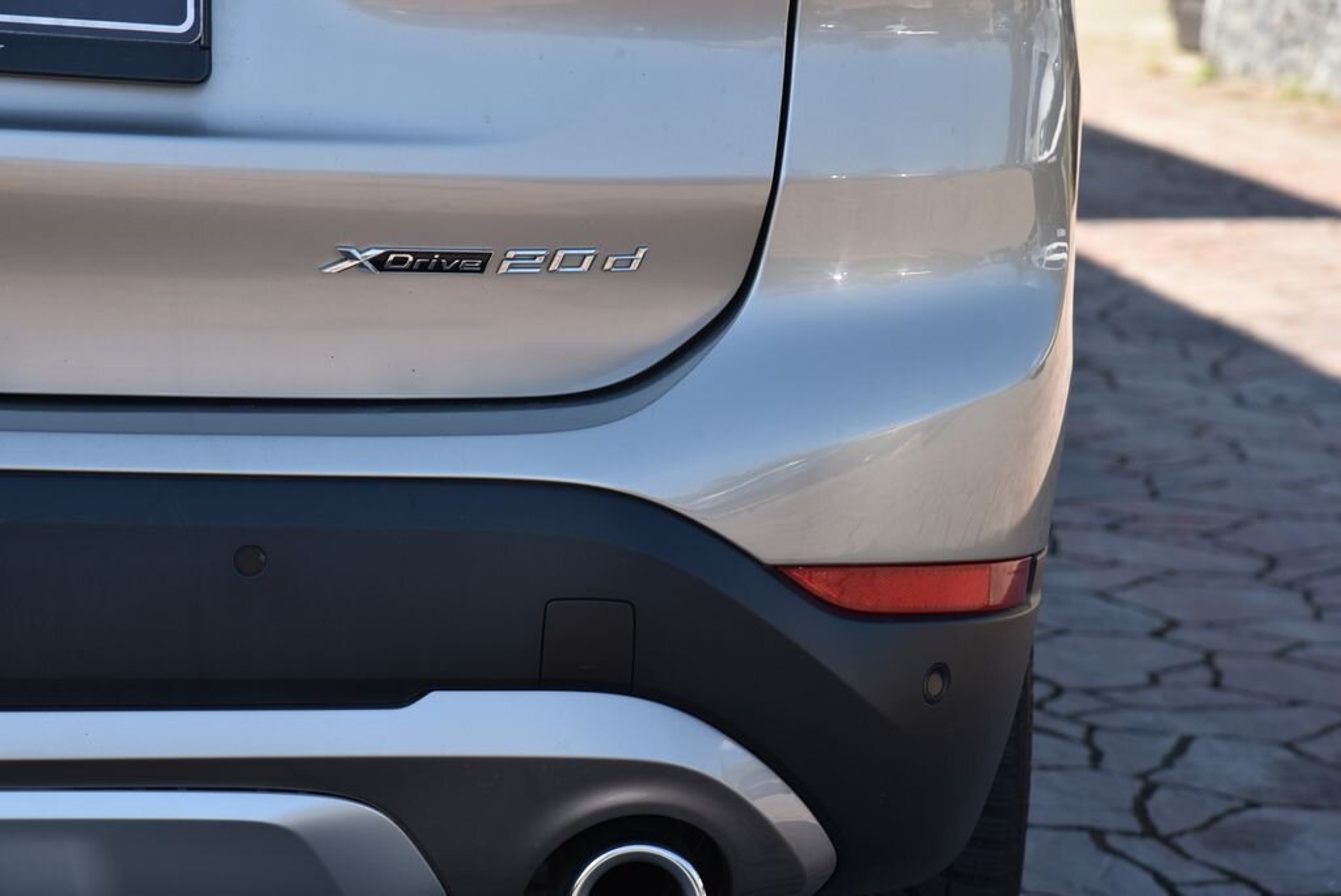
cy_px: 448
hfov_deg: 17.1
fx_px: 4472
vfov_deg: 11.4
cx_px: 670
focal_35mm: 120
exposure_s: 1/320
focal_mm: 120
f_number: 8
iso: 500
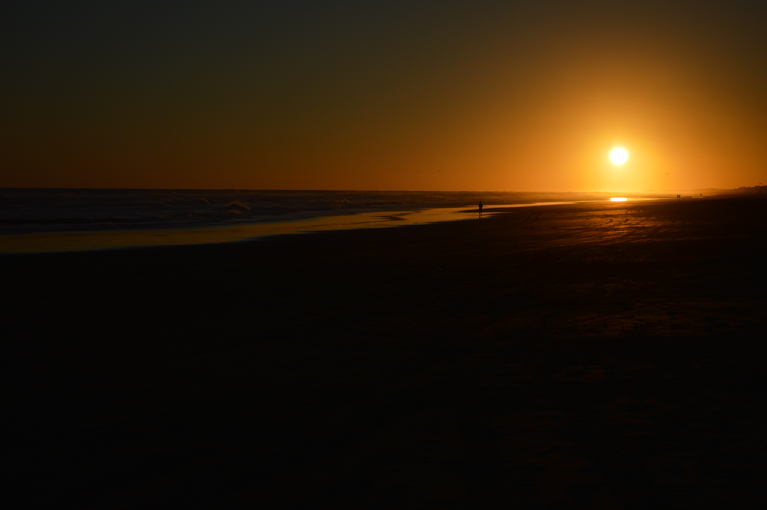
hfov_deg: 28.1
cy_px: 255
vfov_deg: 18.9
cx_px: 384
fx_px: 1533
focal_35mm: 72
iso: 100
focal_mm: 48
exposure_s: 1/4000
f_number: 5.6
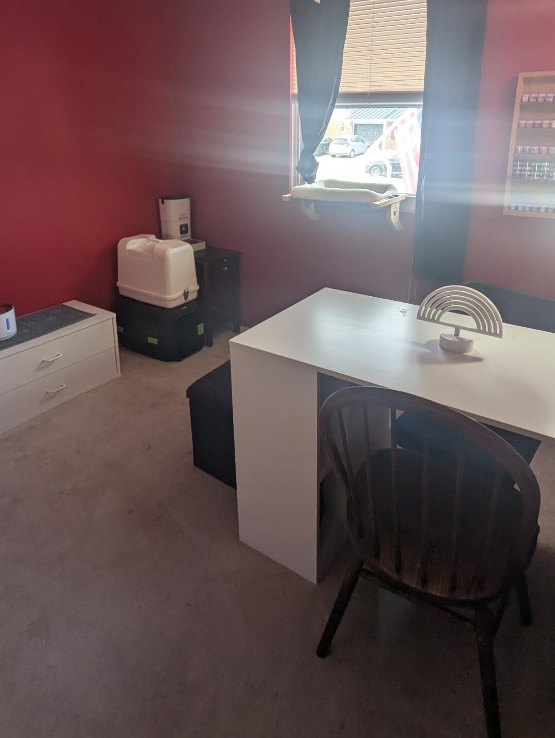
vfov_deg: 74.7
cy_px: 267
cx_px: 301
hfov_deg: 61.1
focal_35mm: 22
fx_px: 469
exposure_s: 1/59.7
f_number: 2.2
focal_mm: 2.35
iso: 58
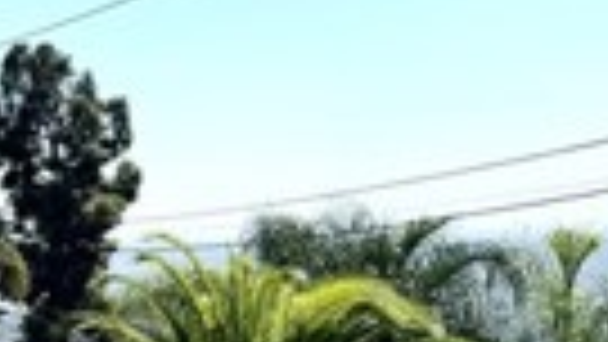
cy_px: 328
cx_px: -252
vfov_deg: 9.7
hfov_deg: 16.1
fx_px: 1999
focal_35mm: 124
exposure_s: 1/7353
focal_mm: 6.76
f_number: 1.78
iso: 80
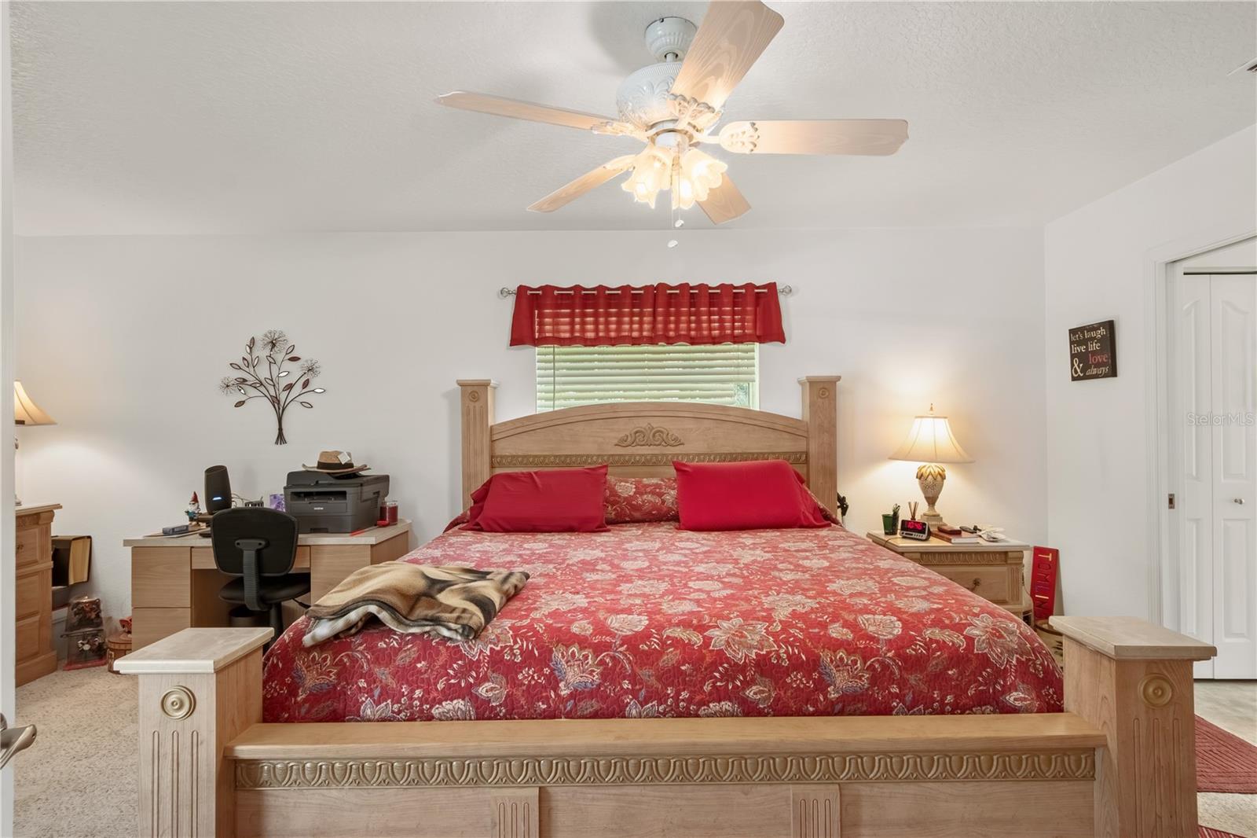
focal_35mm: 16
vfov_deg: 72.0
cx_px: 628
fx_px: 576
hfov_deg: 95.0
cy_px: 419
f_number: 9
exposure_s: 1/1.25
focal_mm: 11
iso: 250
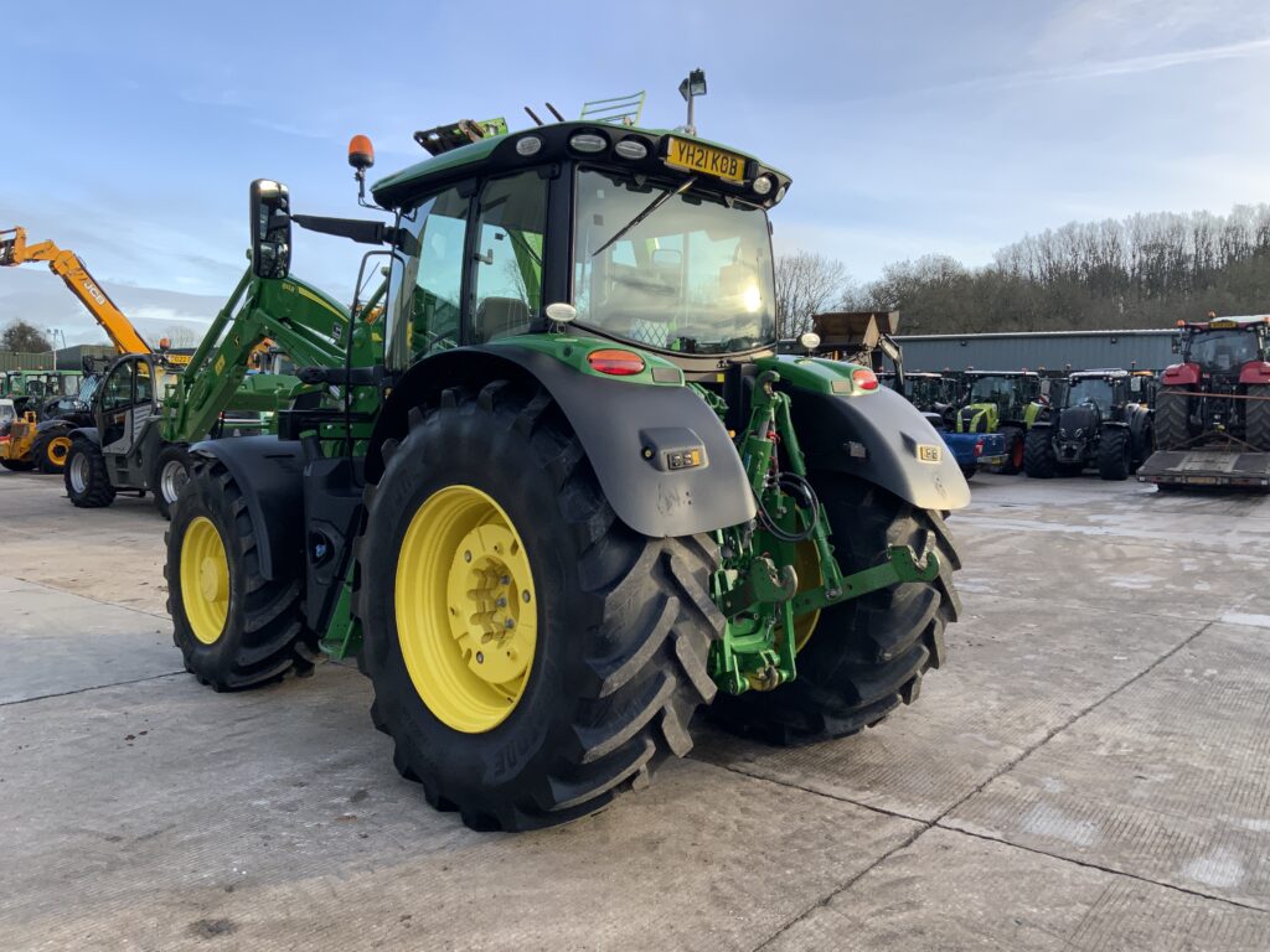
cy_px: 476
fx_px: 1064
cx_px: 635
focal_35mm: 29
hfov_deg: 61.7
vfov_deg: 48.2
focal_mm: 3
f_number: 1.8
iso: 16
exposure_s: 1/360
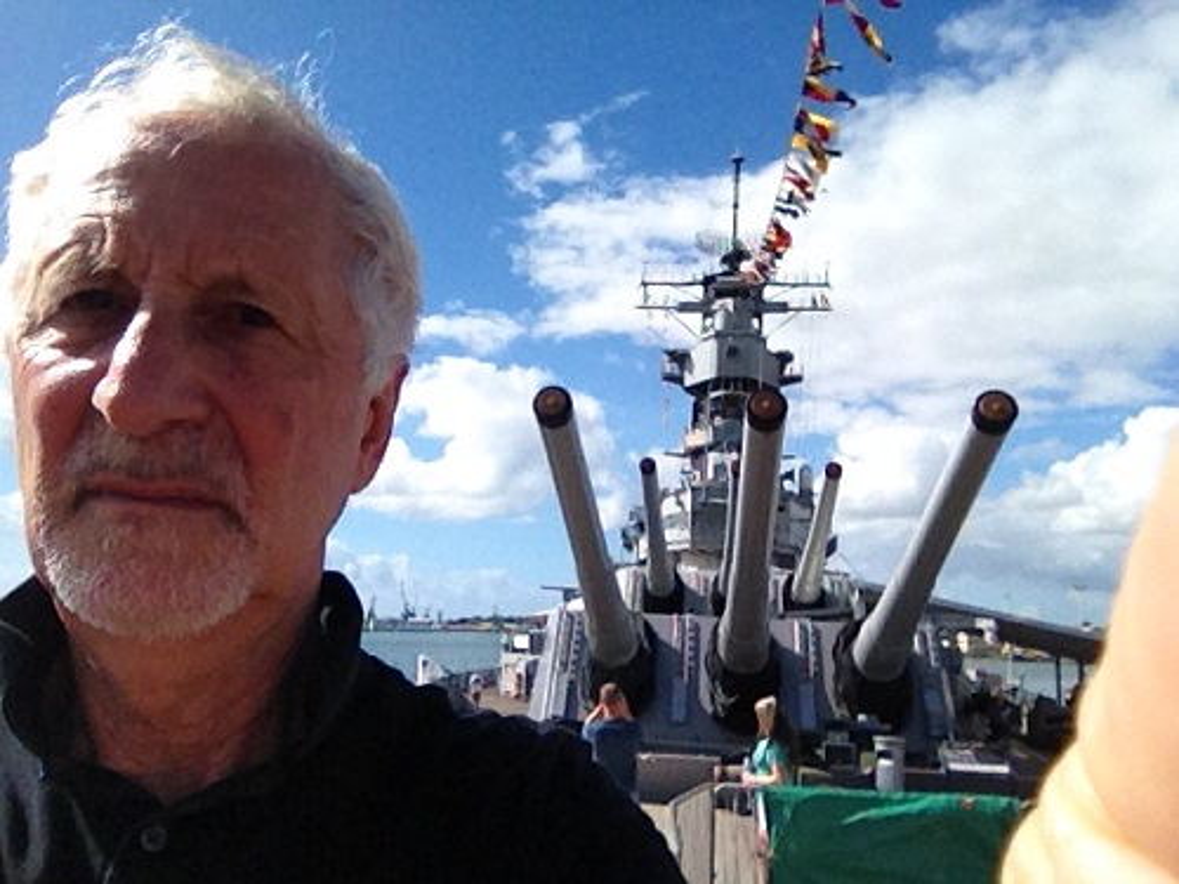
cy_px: 442
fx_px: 1192
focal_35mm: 35
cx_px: 590
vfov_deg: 40.7
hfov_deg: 52.6
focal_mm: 1.85
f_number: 2.4
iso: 160
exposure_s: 1/8000
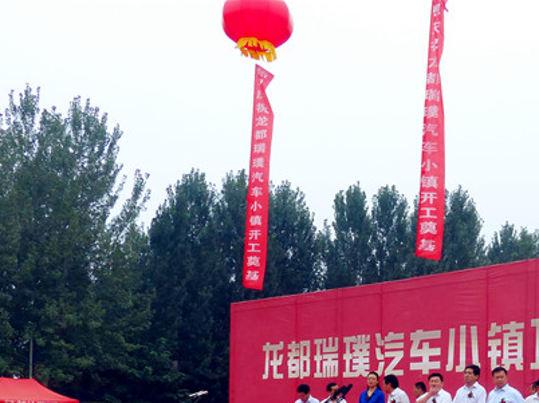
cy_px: 451
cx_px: 371
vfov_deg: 24.2
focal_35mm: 56
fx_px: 871
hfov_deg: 34.0
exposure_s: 1/125
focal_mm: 4.5
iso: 100
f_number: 4
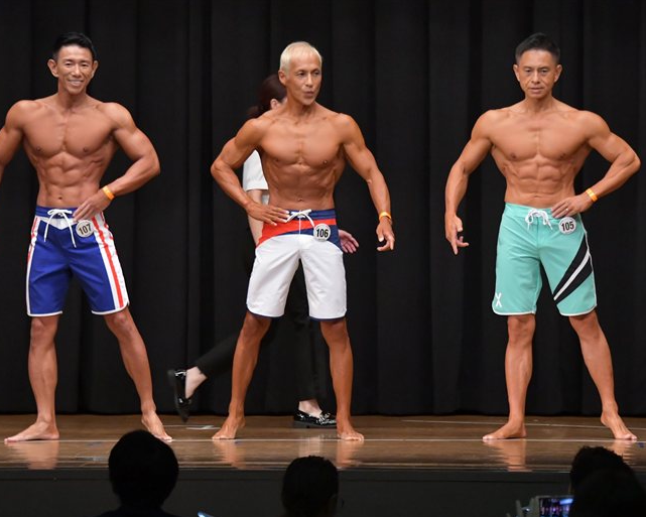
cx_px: 378
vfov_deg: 6.8
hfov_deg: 8.4
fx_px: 4379
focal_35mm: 229
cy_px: 259
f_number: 5.6
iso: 6400
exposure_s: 1/400
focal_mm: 135
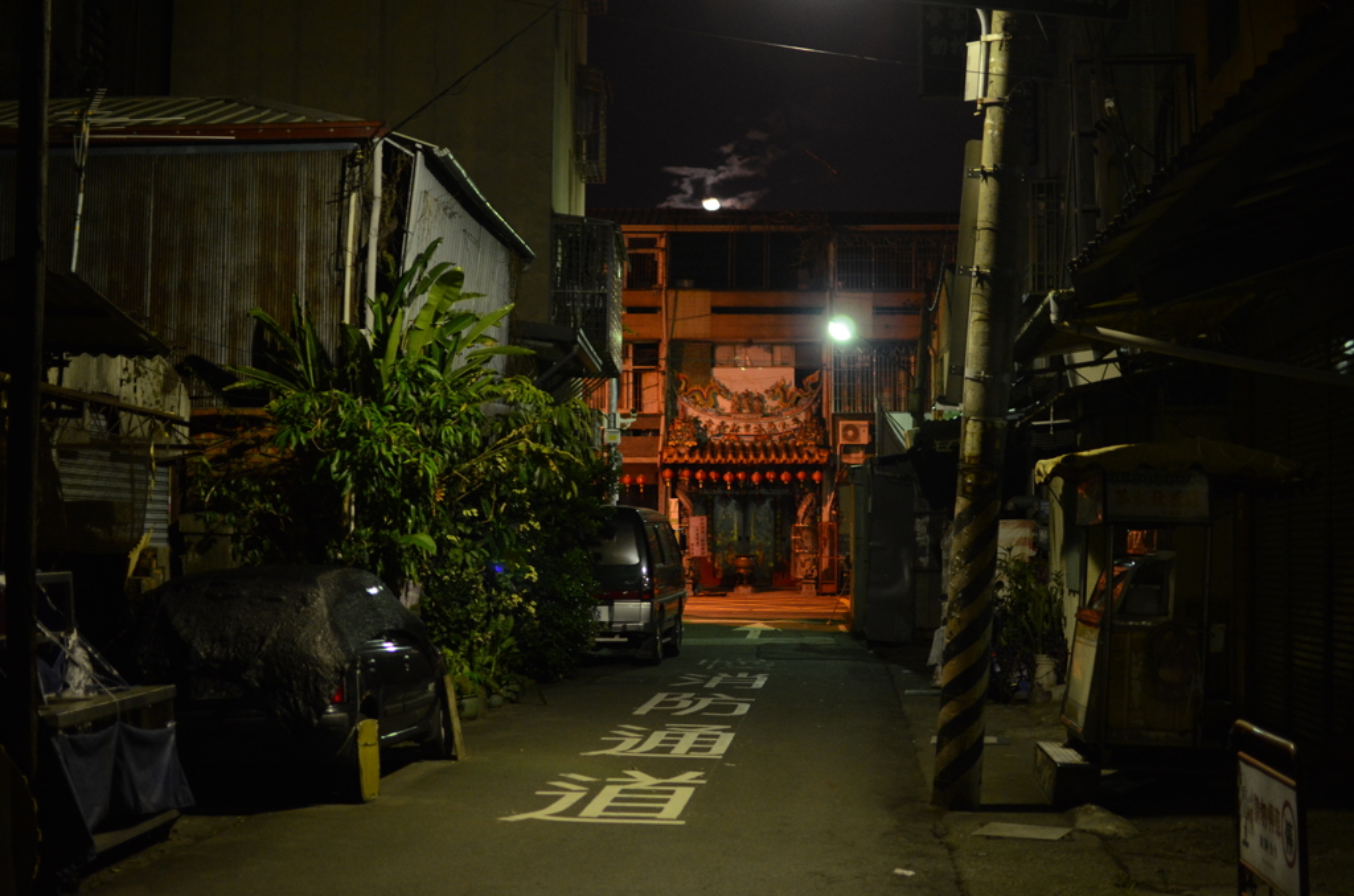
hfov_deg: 37.9
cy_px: 448
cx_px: 677
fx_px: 1970
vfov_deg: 25.6
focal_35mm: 52
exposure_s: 1/30
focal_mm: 35
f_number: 1.8
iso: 1250
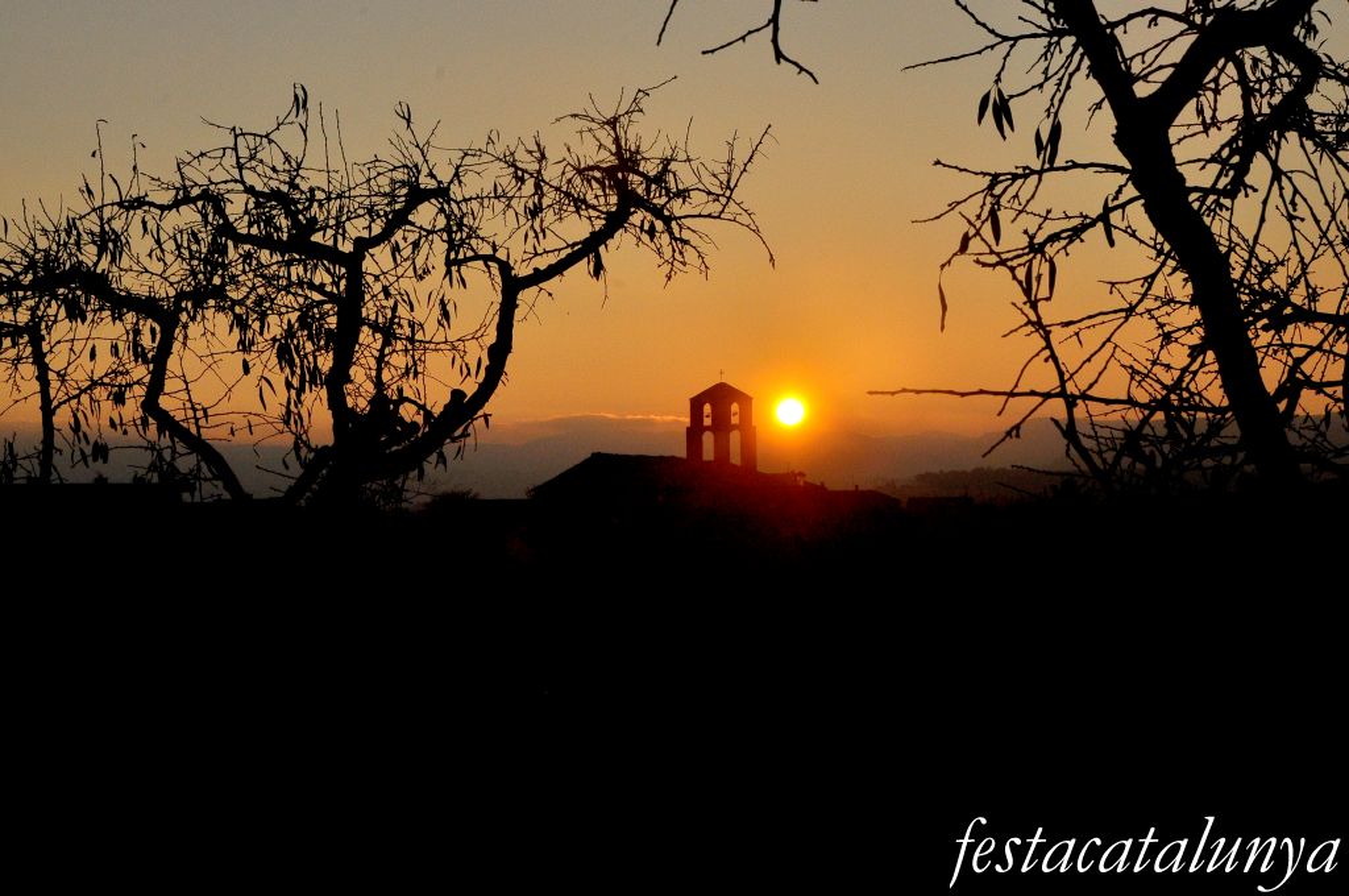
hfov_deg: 30.5
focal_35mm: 66
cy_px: 448
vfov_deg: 20.6
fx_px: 2470
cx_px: 674
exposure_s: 1/1000
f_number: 16
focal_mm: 44
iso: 500
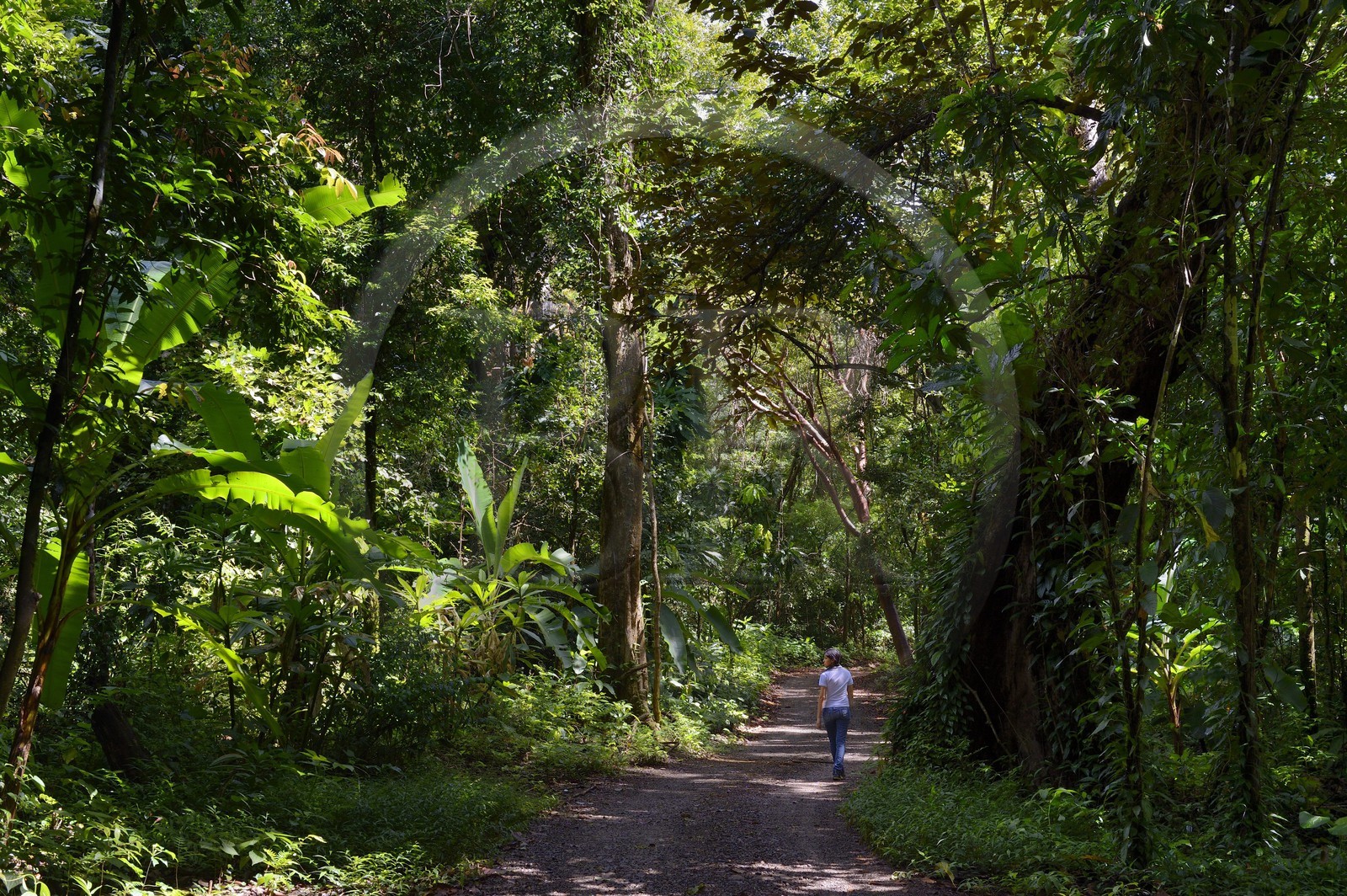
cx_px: 674
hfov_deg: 46.4
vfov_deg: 31.8
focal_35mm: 42
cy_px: 448
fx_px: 1570
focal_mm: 42
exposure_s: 1/100
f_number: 10
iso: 800
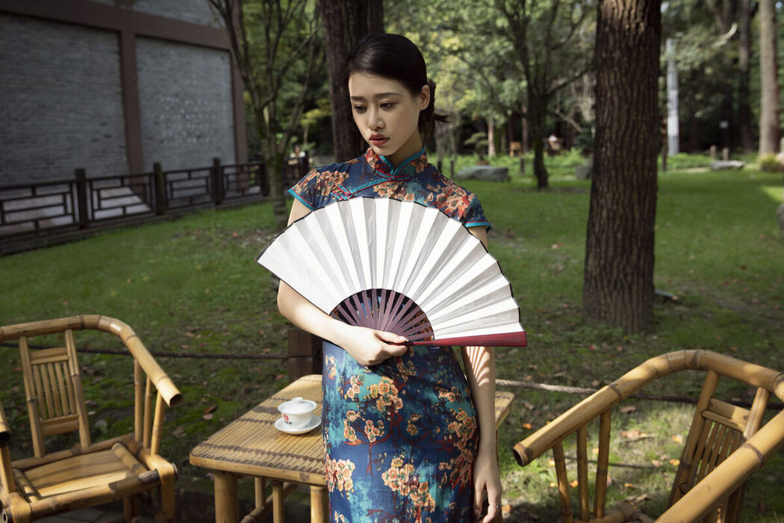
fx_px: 740
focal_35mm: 34
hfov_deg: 55.8
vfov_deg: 38.9
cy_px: 262
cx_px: 392
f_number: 4
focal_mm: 35
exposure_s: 1/200
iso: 160
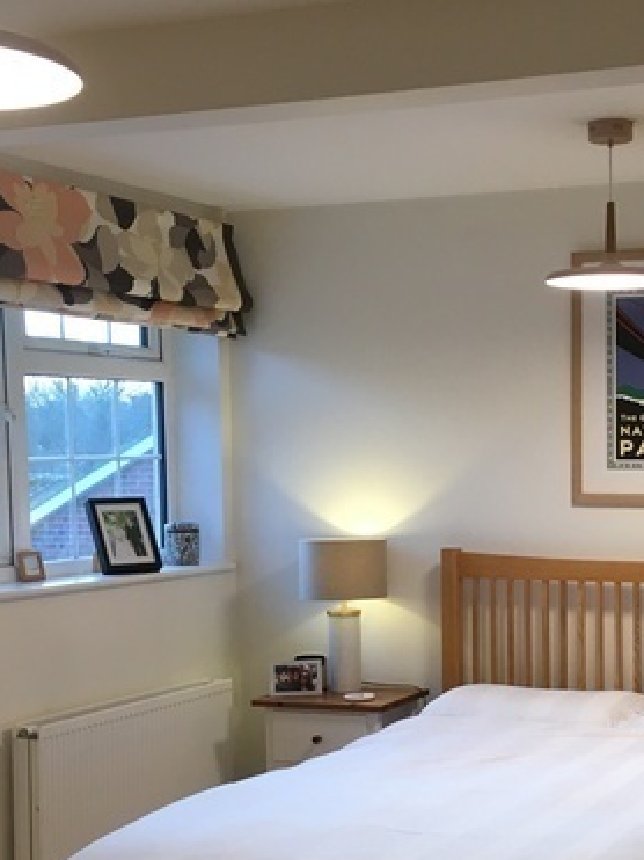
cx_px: 533
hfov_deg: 24.0
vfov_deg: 32.0
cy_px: 568
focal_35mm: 60
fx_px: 1489
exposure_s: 1/33
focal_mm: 4.15
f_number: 2.2
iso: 50
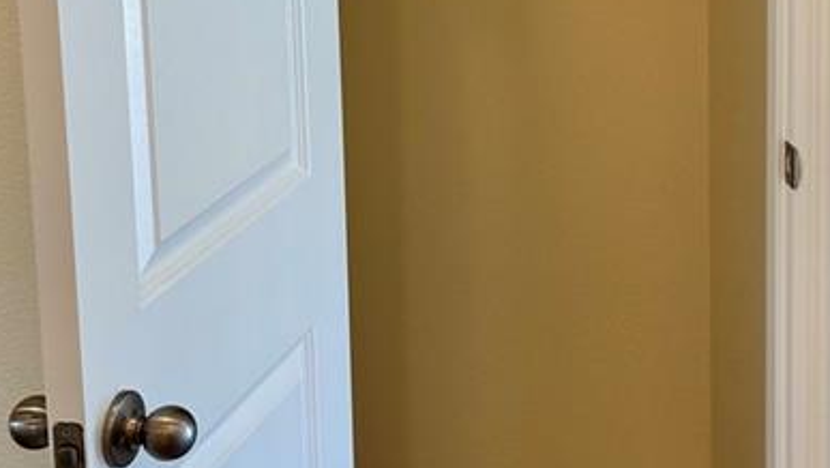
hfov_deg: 25.7
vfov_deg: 14.6
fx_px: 1783
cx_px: 680
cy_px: -45
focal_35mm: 81
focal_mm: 6.76
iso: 125
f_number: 1.78
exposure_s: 1/120
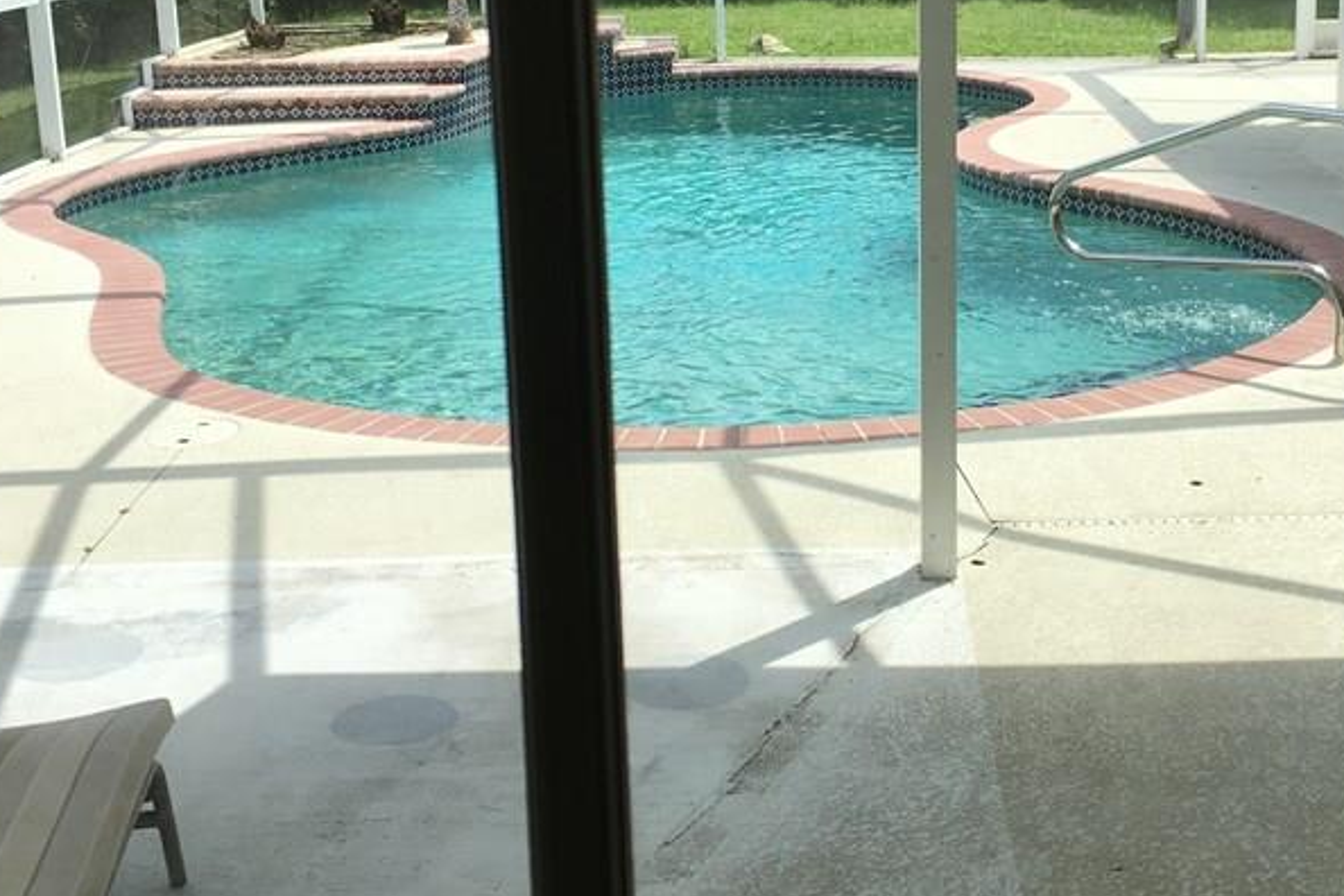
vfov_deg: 25.8
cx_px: 835
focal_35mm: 52
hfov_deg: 38.0
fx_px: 1941
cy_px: 262
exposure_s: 1/663
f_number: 2.2
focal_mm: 4.15
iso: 25
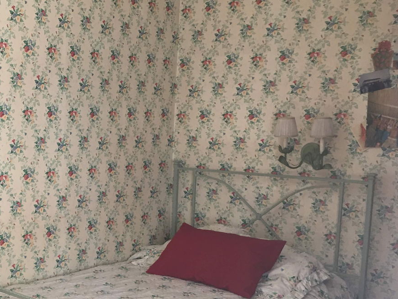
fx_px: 610
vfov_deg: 27.3
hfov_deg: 34.4
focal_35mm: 53
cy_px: 215
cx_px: 48
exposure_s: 1/17
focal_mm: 4.15
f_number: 2.2
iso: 50
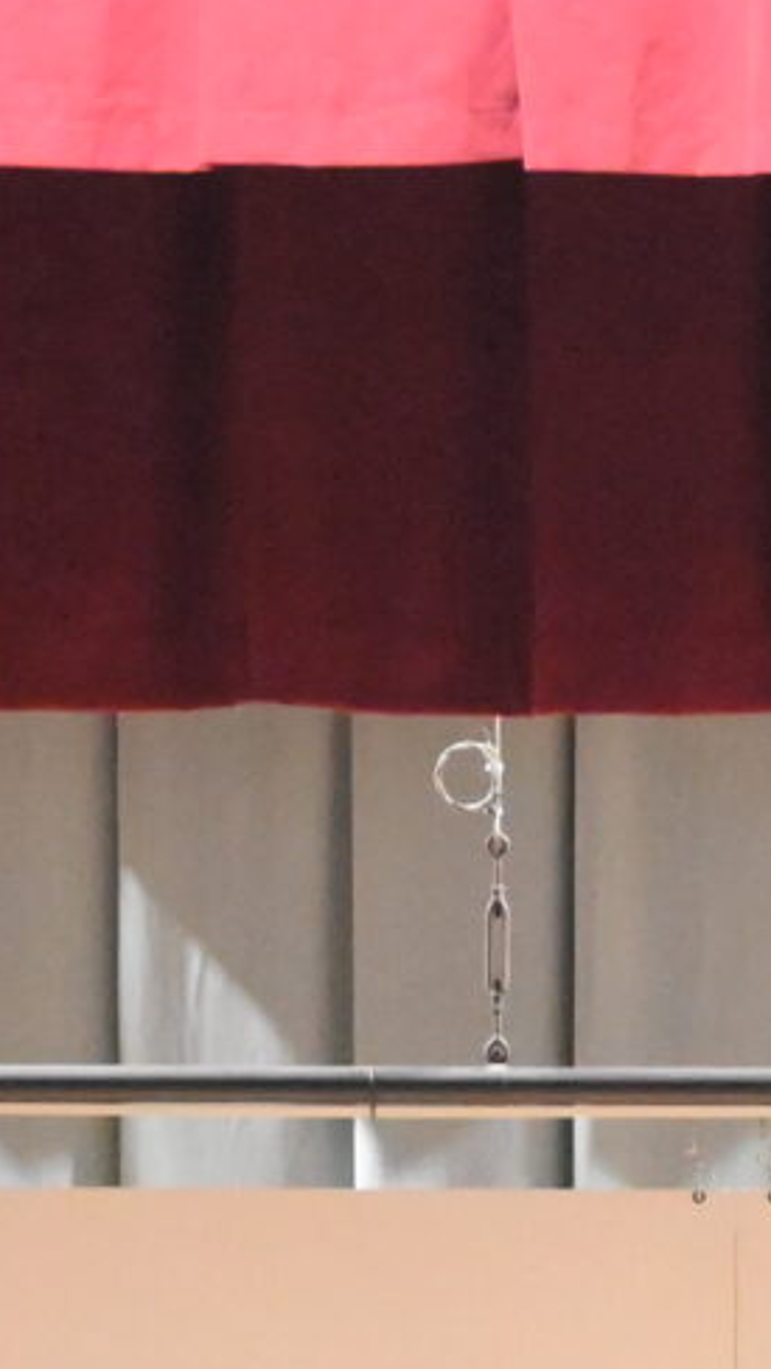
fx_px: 27212
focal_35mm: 750
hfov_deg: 1.6
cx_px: 2846
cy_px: 1213
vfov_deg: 2.9
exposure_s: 1/60
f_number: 5
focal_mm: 91
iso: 7200
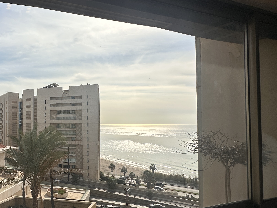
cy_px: 117
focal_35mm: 28
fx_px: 224
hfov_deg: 54.1
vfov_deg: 49.6
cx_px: 20
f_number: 2.2
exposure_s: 1/4000
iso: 50
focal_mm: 2.22
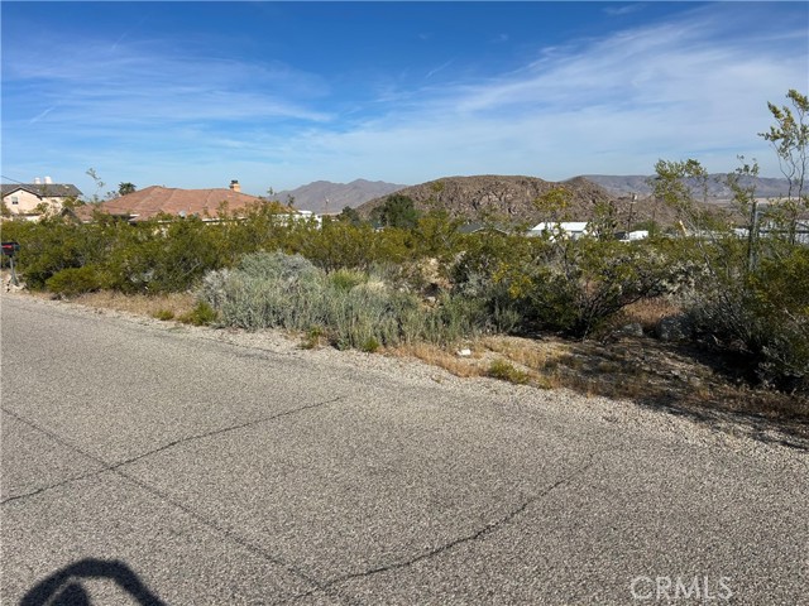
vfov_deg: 53.1
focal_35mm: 26
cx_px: 404
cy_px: 303
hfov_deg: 67.3
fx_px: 608
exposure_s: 1/6993
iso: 50
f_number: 1.5
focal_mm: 5.7
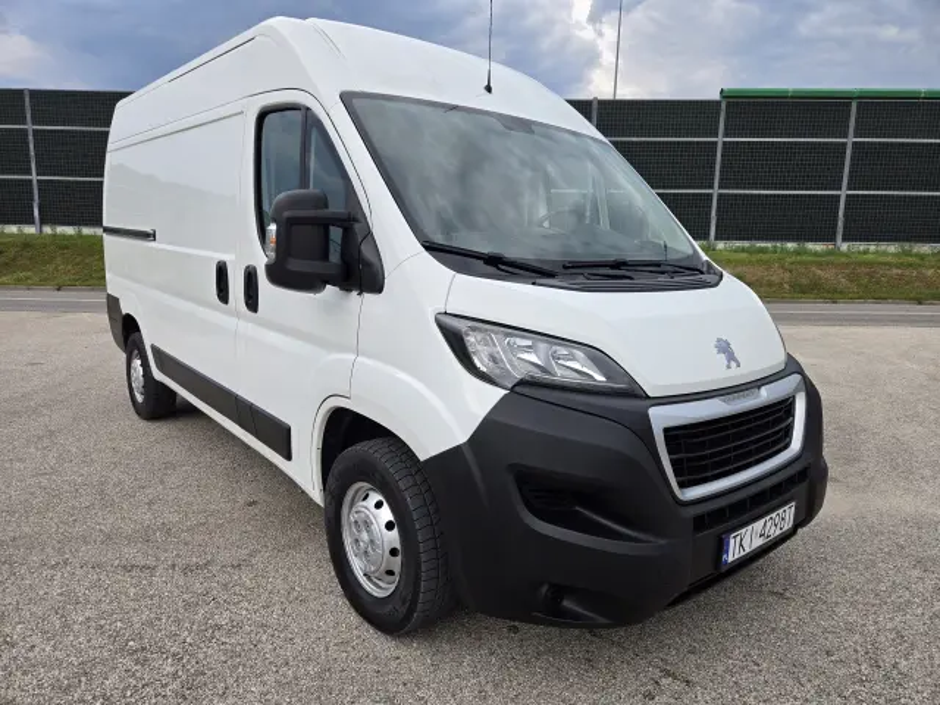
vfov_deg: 58.9
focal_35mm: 23
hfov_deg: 73.9
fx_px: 625
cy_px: 352
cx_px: 470
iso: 25
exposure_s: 1/180
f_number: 1.8
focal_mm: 5.4
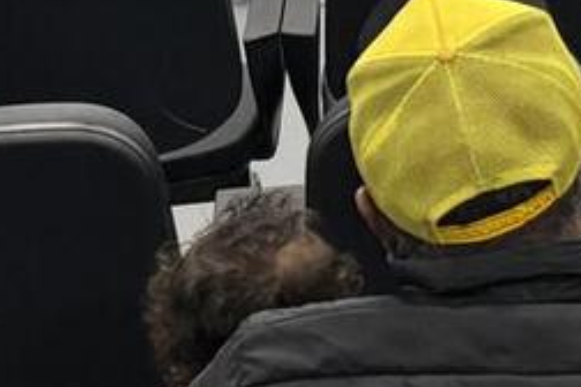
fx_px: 2082
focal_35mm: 129
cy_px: -203
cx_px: 911
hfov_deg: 14.6
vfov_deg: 10.3
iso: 200
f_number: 1.6
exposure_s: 1/60
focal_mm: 5.96
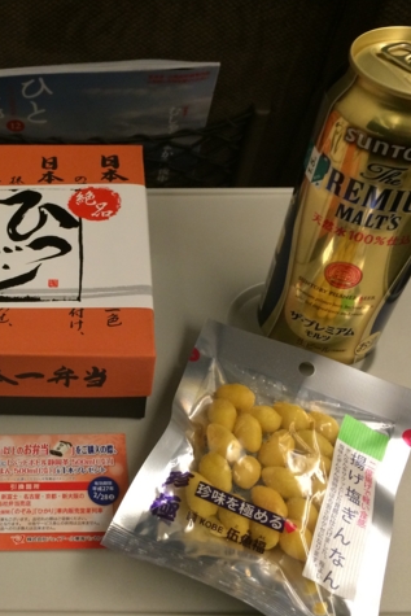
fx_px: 719
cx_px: 61
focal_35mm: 42
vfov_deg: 46.4
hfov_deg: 30.8
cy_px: 310
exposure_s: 1/30
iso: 160
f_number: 2.2
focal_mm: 4.12
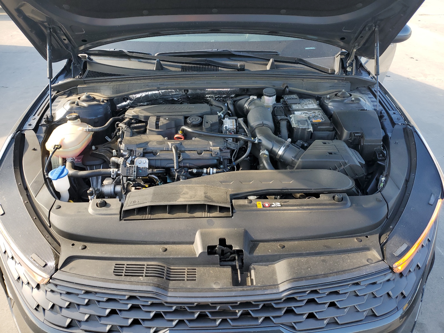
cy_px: 166
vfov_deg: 53.1
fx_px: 333
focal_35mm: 26
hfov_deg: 67.3
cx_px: 222
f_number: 1.5
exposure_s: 1/333
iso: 50
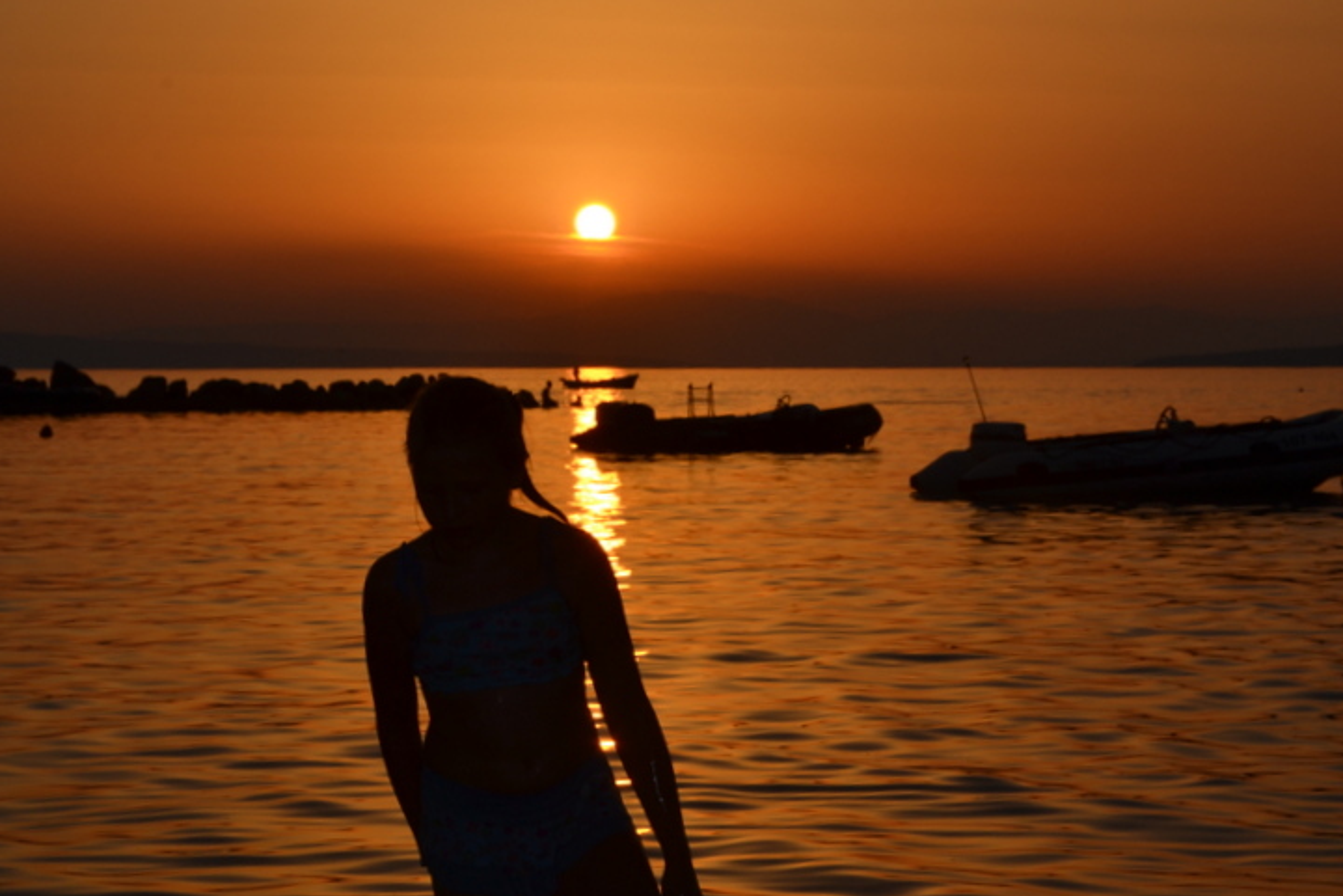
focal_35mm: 92
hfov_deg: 22.2
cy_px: 438
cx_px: 656
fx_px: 3416
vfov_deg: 14.9
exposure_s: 1/200
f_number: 14
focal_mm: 55
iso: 100
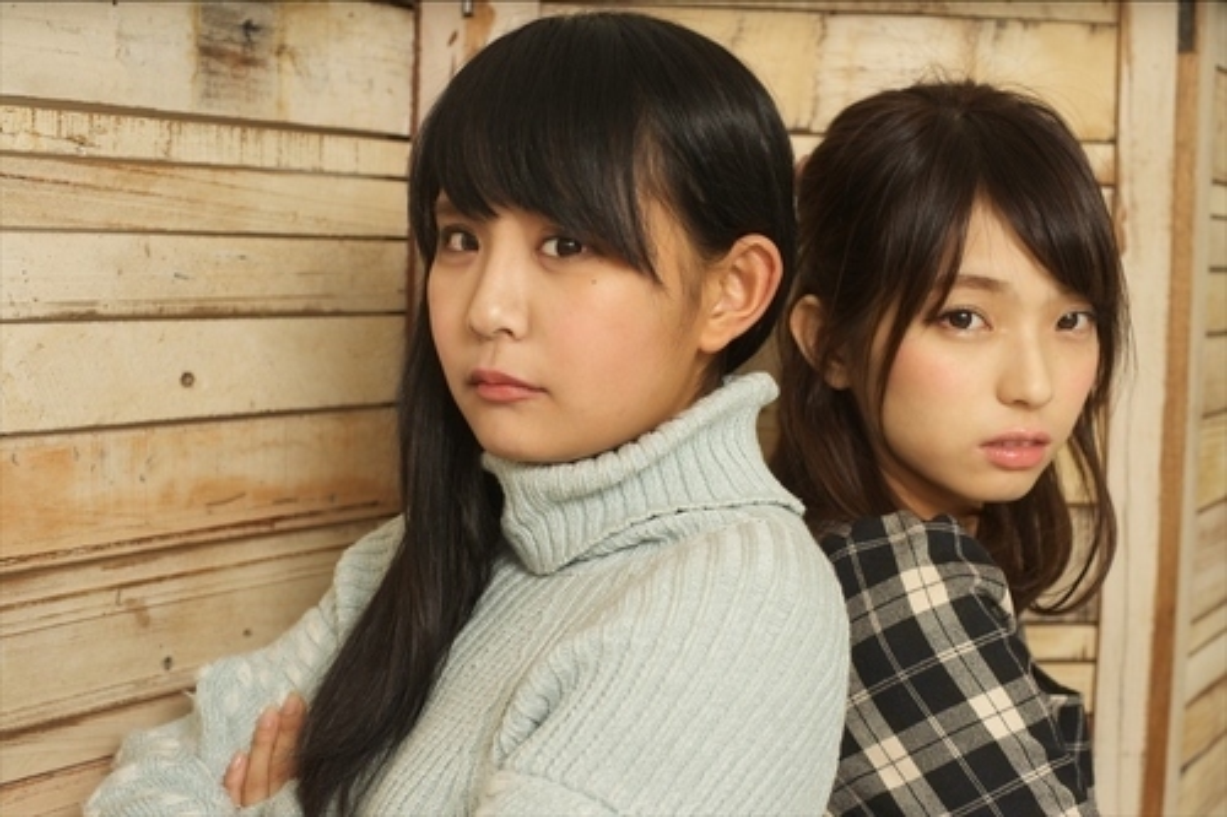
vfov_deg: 27.0
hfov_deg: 39.6
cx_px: 614
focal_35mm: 50
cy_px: 408
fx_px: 1704
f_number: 5.6
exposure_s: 1/250
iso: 320
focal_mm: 50
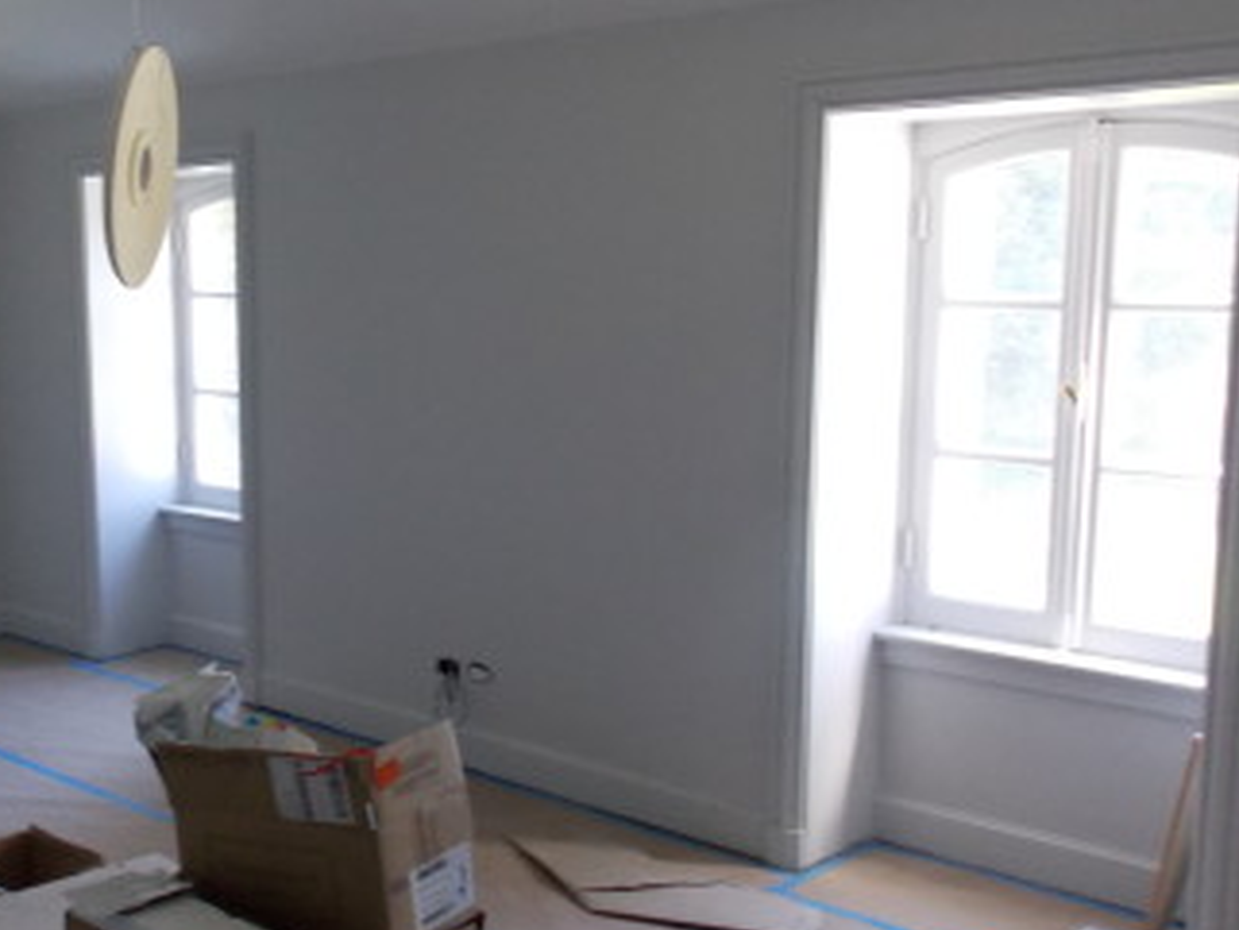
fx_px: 1575
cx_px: 330
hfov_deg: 41.8
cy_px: 515
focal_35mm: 44
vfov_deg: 32.9
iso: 250
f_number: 3.1
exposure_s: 1/30
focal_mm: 4
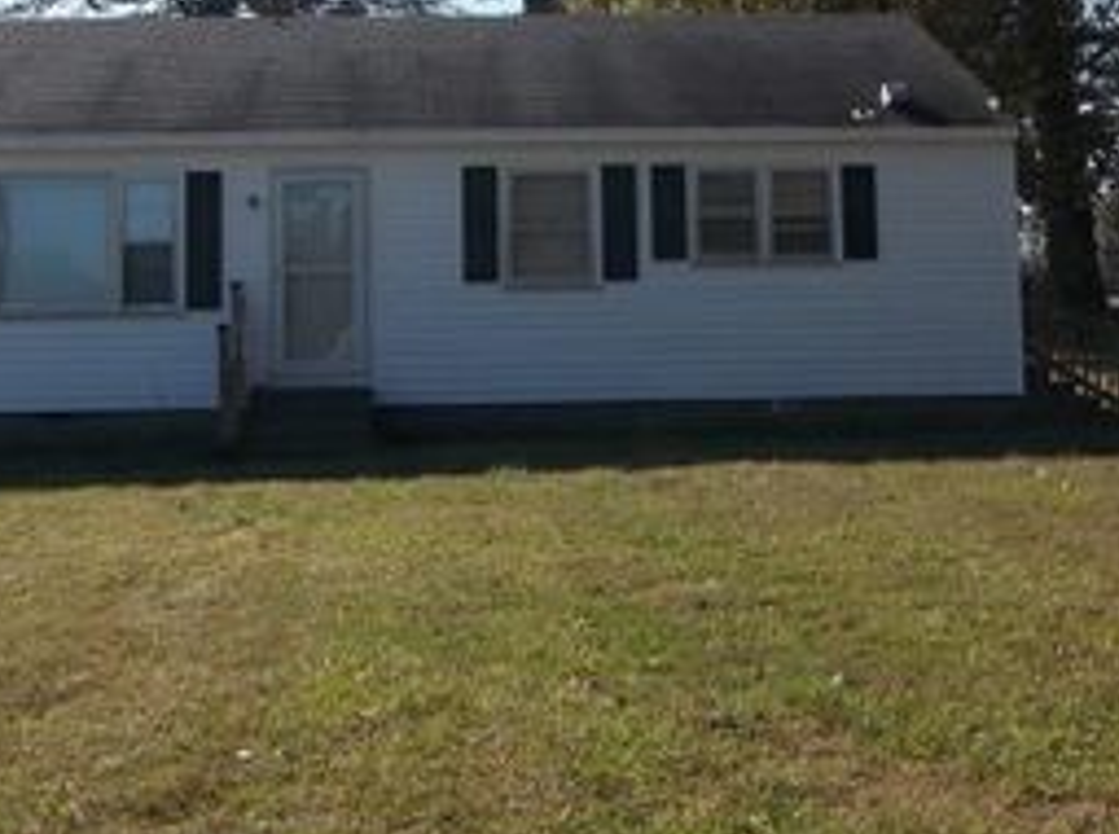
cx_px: 535
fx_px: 1709
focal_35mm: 53
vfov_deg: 26.9
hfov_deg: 36.2
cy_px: 160
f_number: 8.9
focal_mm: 4.9
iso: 80
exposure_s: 1/200
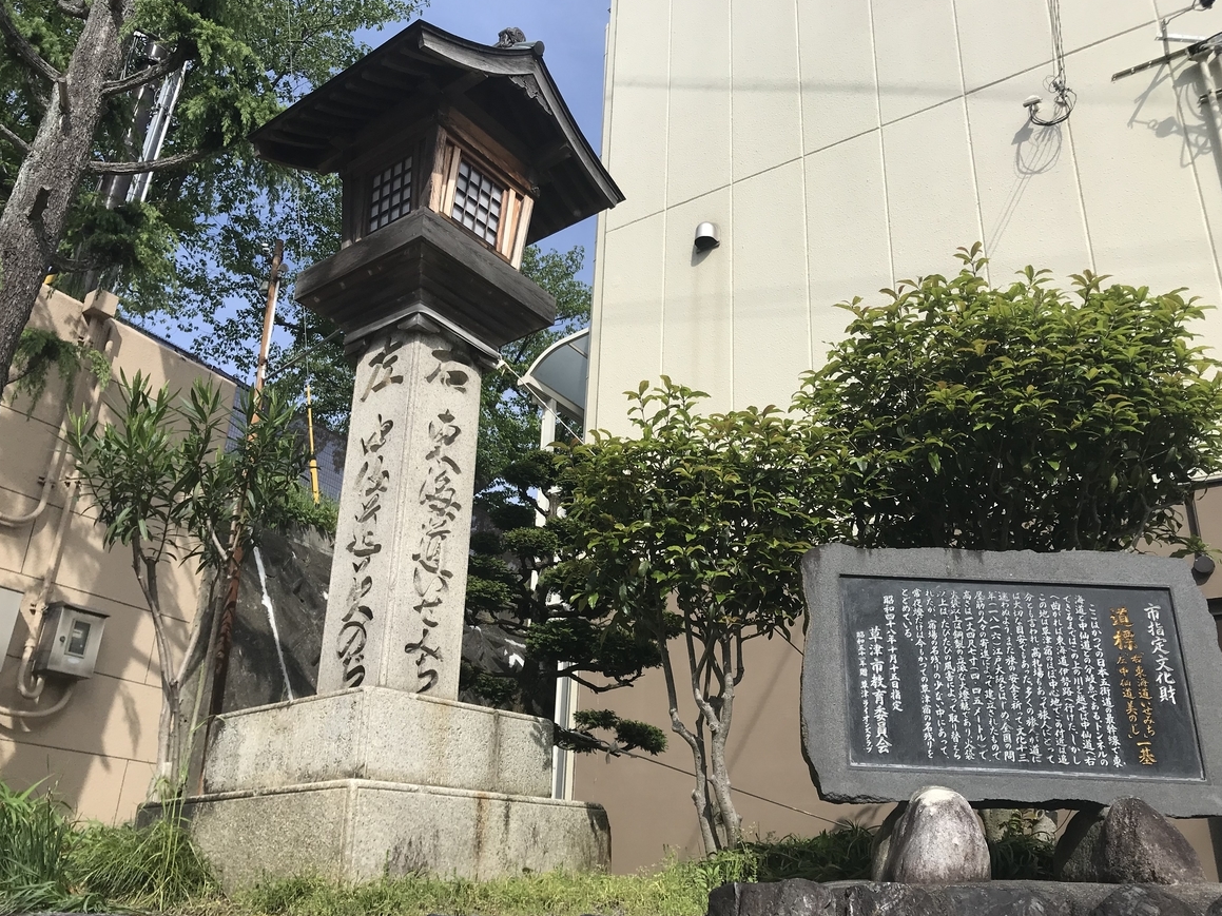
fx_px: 1024
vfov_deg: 48.2
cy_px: 461
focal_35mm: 29
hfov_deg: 61.7
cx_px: 616
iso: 20
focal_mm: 3.99
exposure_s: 1/2398
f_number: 1.8
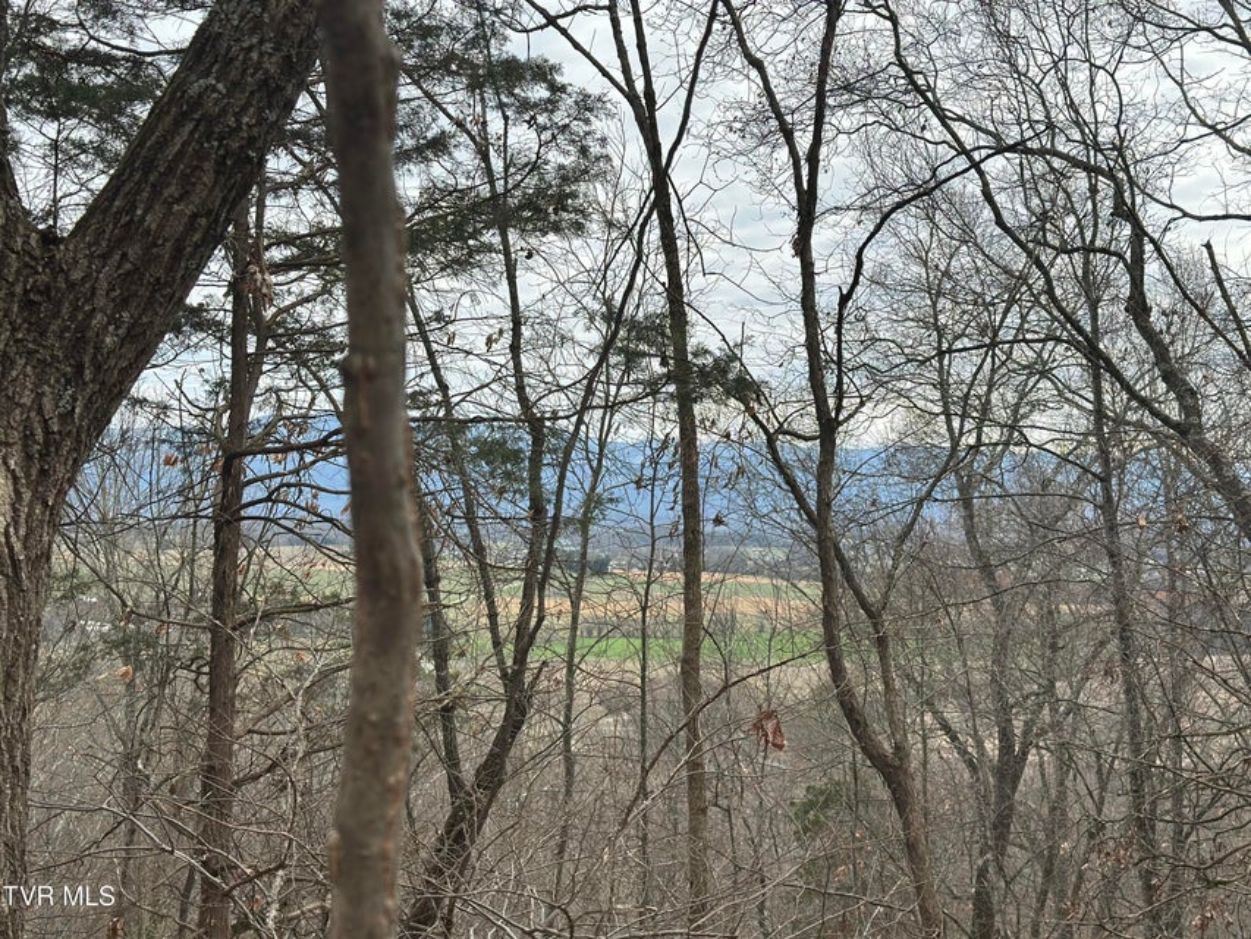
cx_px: 626
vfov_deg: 30.3
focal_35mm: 48
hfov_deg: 39.7
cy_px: 470
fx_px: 1735
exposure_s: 1/3257
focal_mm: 6.86
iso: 80
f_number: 1.78
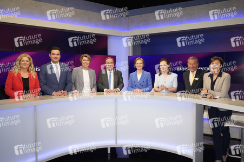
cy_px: 81
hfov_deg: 65.5
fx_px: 190
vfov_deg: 46.3
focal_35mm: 28
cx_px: 122
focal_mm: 28
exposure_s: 1/160
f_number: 5.6
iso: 2000
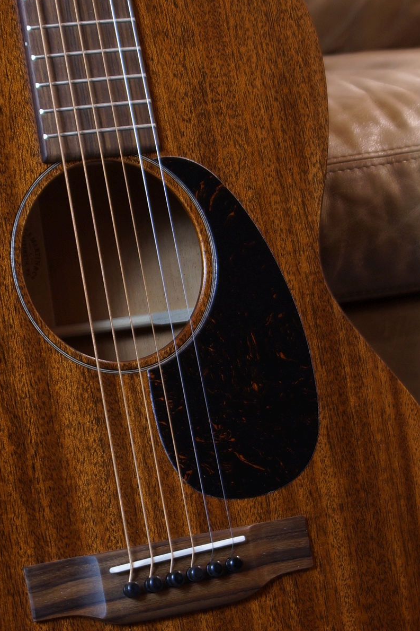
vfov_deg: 14.9
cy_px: 363
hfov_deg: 9.9
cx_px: 96
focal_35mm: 138
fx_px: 2416
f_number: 4.5
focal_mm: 40
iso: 100
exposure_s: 1/5
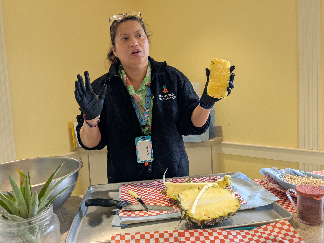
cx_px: 162
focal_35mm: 27
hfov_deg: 65.3
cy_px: 122
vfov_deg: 51.4
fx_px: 253
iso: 56
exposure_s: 1/120
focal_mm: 4.38
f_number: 1.73
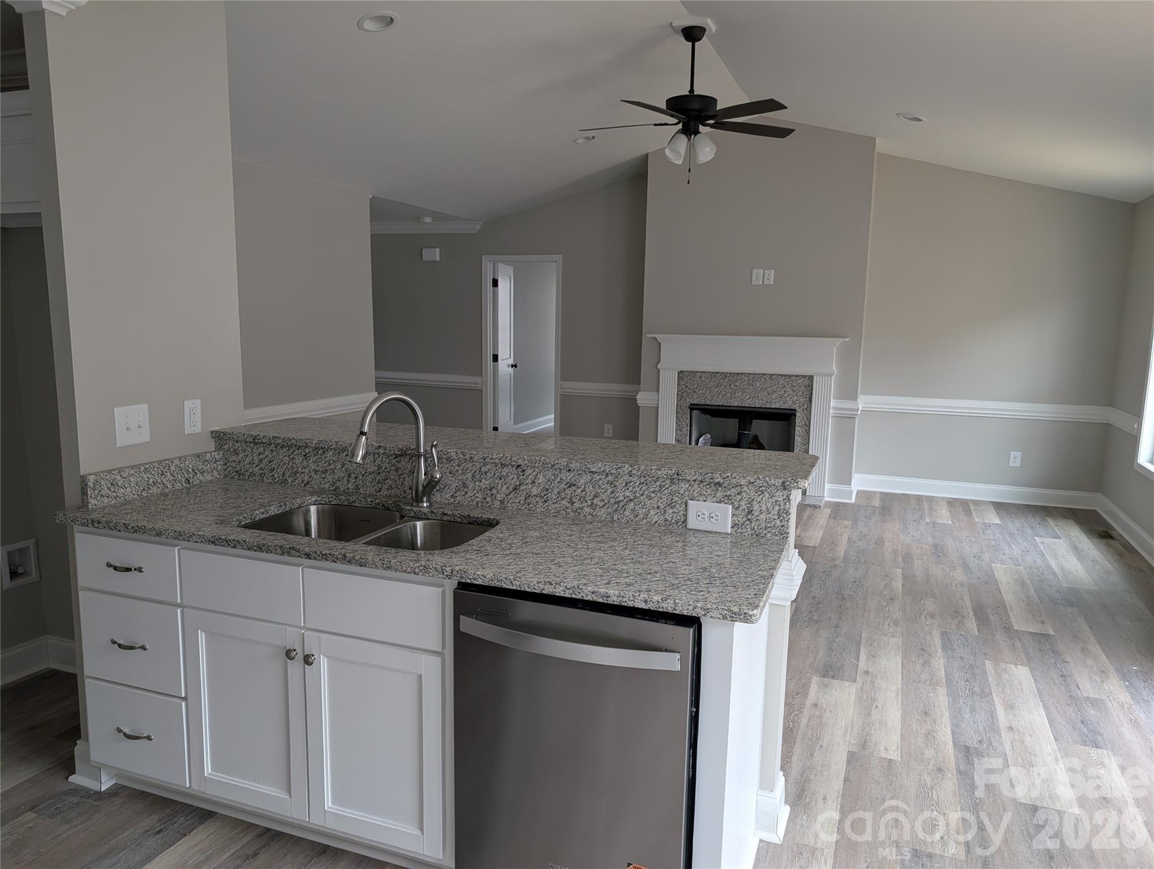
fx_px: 801
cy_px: 434
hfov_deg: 71.5
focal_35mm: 24
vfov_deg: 56.9
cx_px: 577
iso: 156
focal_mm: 6.9
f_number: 1.68
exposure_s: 1/85.1
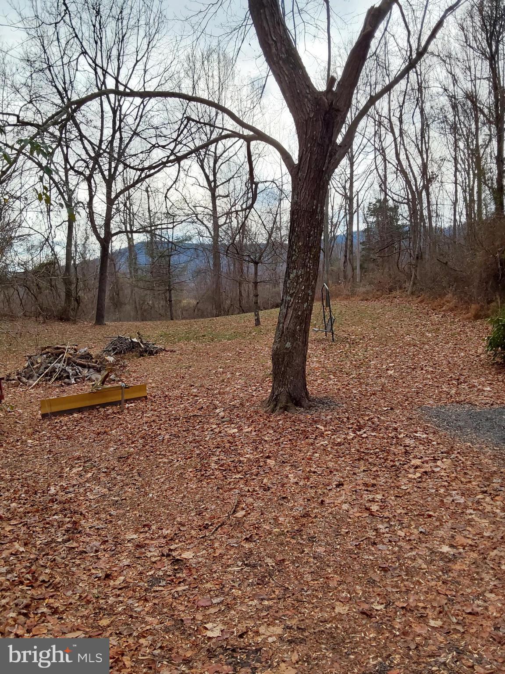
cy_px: 337
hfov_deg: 49.7
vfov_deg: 63.4
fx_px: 545
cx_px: 252
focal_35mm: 28
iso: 50
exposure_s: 1/909
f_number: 1.9
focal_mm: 2.91
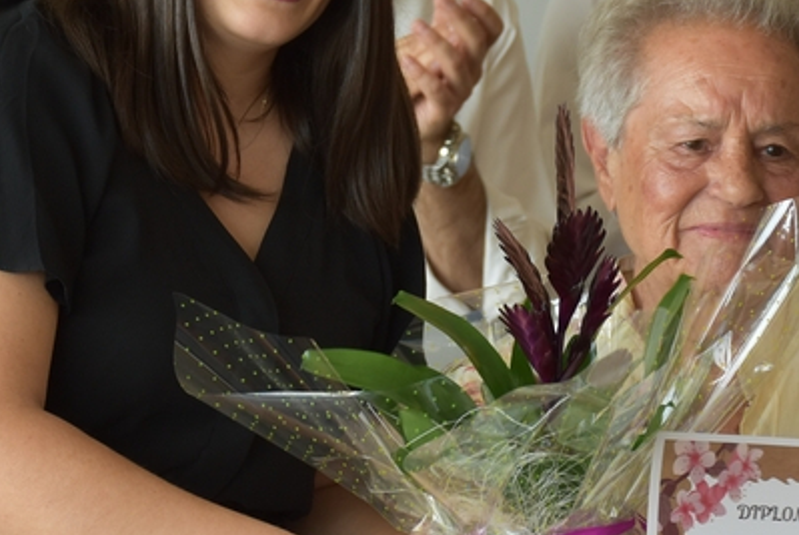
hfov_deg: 11.7
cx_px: 451
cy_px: 240
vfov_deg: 7.8
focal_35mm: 176
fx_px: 3910
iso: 400
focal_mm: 52
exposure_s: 1/100
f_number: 5
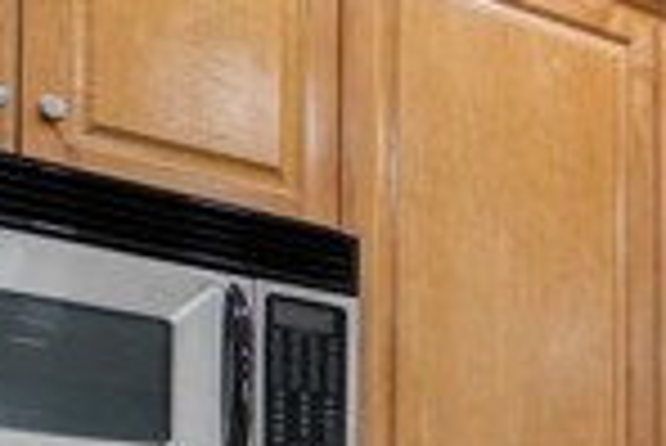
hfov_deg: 22.7
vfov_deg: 15.6
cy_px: 746
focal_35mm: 78
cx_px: 904
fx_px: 1444
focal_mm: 12
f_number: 4
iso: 500
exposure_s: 1/30
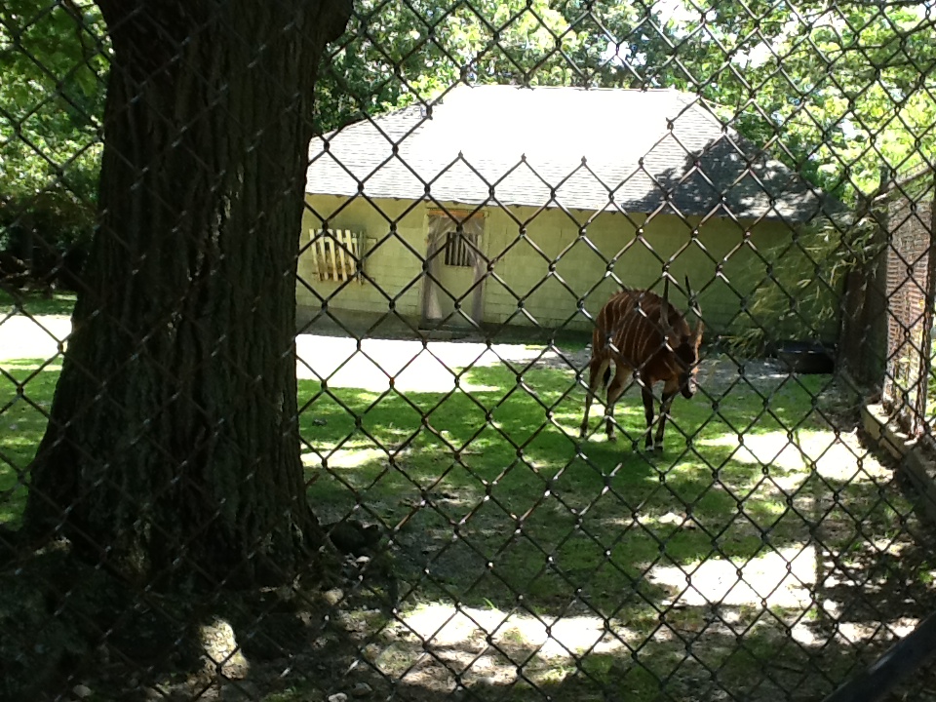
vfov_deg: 44.2
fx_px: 865
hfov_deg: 56.8
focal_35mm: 32
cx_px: 468
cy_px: 351
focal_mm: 2.03
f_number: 2.4
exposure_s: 1/146
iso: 64
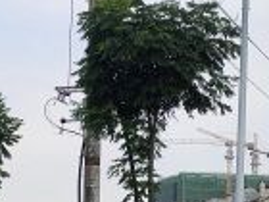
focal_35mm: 132
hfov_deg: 13.8
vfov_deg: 11.0
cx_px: -158
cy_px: 257
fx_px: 1026
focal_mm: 5.42
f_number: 1.89
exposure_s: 1/372
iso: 50
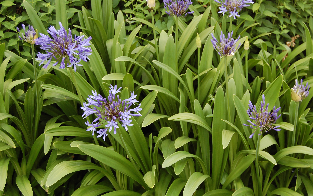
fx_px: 492
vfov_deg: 22.5
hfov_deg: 35.3
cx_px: 172
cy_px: 120
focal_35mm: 58
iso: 280
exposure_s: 1/125
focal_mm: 31
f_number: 5.6
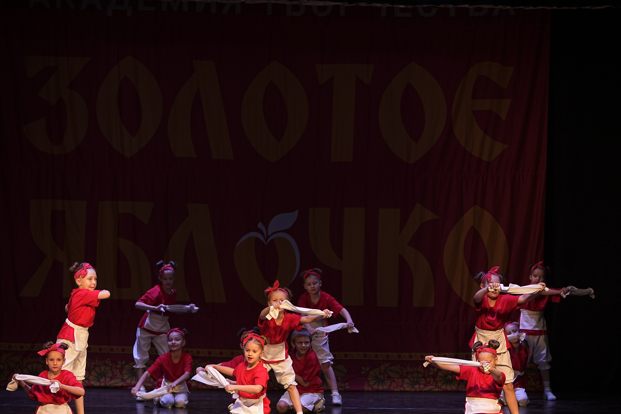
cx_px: 285
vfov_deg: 10.5
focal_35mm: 131
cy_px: 218
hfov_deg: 15.6
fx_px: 2260
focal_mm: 115
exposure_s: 1/400
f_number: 2.8
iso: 500
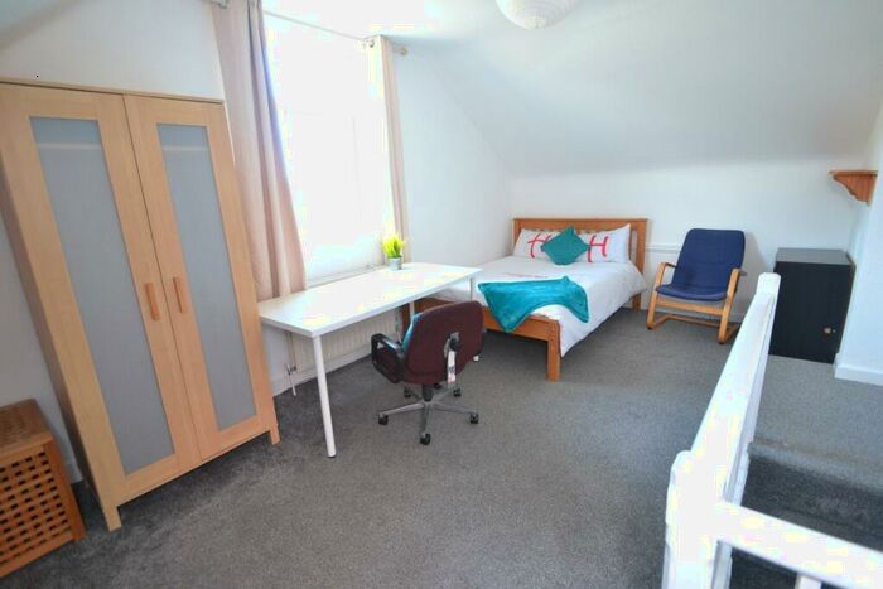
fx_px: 405
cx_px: 442
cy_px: 294
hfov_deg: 95.0
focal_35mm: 16
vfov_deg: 72.1
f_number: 3.5
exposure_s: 1/60
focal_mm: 11
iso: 1000
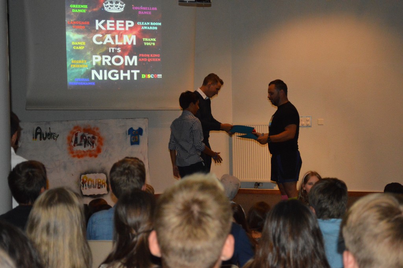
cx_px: 202
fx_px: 805
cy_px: 134
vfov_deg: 18.9
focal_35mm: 72
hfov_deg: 28.1
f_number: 5.6
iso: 3200
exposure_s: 1/125
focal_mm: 48
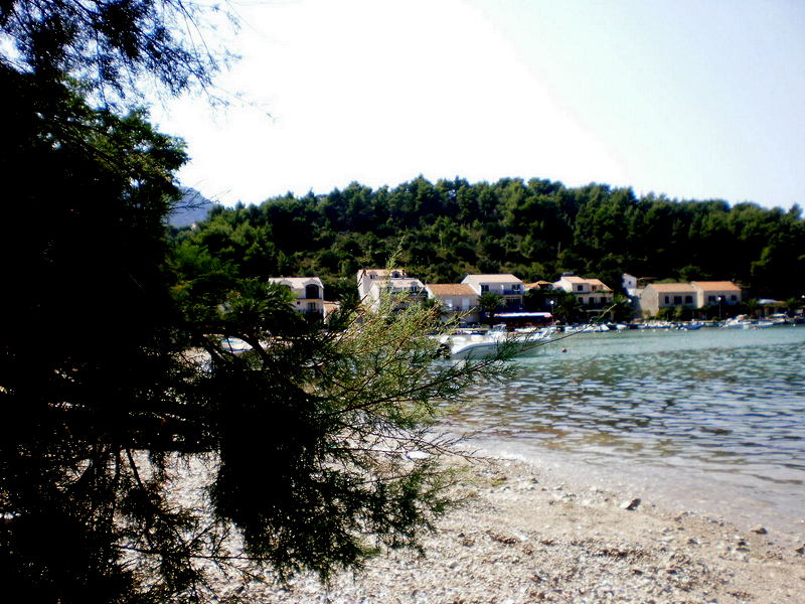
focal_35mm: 38
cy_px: 302
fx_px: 884
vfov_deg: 37.7
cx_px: 402
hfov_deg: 49.0
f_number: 3.1
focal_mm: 6.3
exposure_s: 1/1000
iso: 100
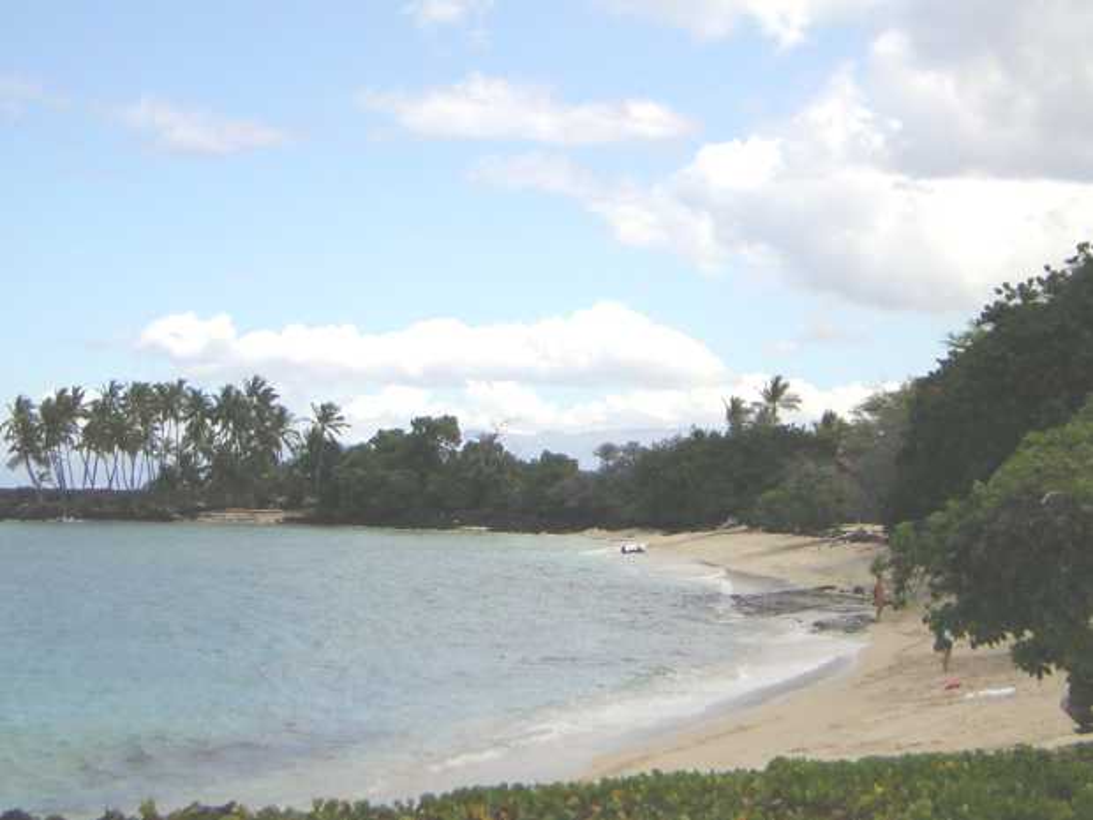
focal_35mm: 74
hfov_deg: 26.3
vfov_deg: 19.9
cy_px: 410
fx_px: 2337
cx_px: 546
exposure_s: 1/916
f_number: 3.8
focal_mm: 9.6
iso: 50
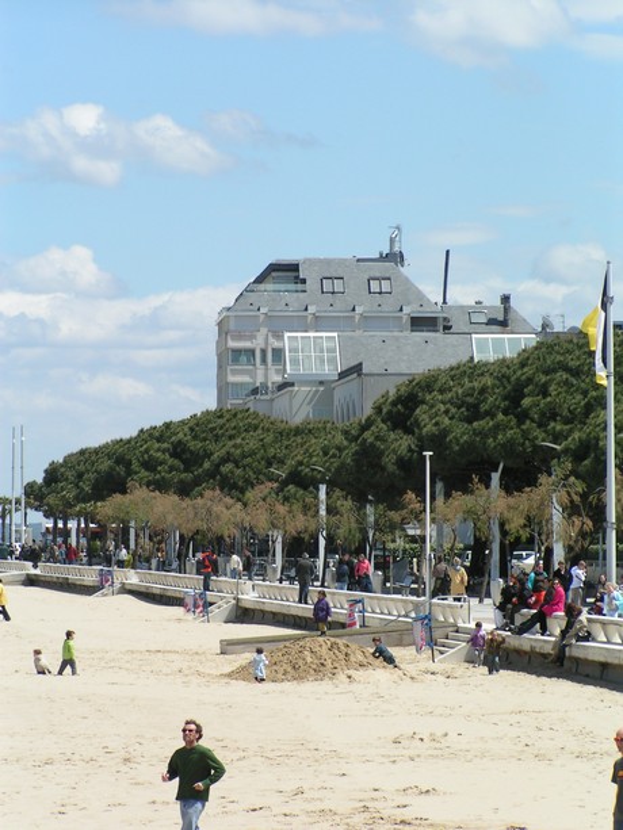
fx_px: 4318
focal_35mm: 180
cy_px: 415
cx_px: 312
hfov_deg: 8.3
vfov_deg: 11.0
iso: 50
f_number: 5.6
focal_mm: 27.5
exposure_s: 1/500
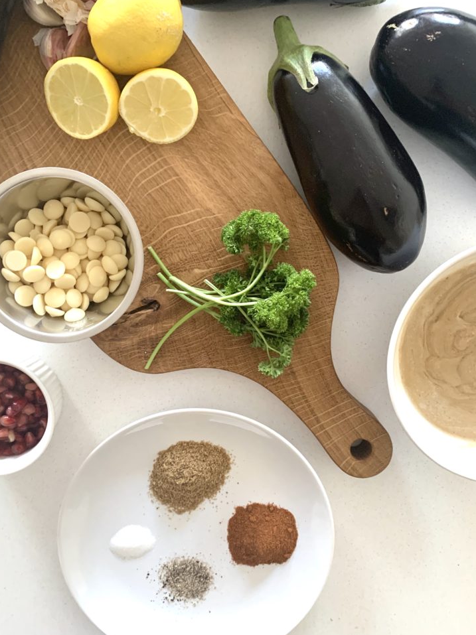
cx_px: 216
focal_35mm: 29
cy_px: 298
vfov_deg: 61.6
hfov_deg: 48.1
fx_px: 532
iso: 400
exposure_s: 1/60
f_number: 1.8
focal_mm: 4.25
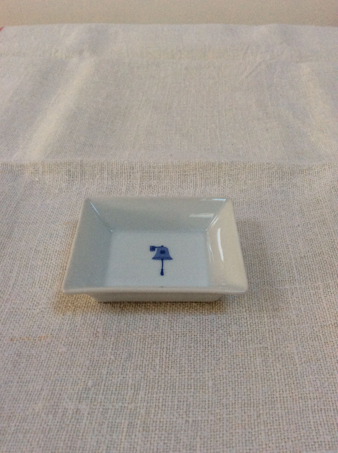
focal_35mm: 32
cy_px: 226
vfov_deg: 56.9
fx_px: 418
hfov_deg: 44.1
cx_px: 169
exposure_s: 1/25
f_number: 2.4
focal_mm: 3.3
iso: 100
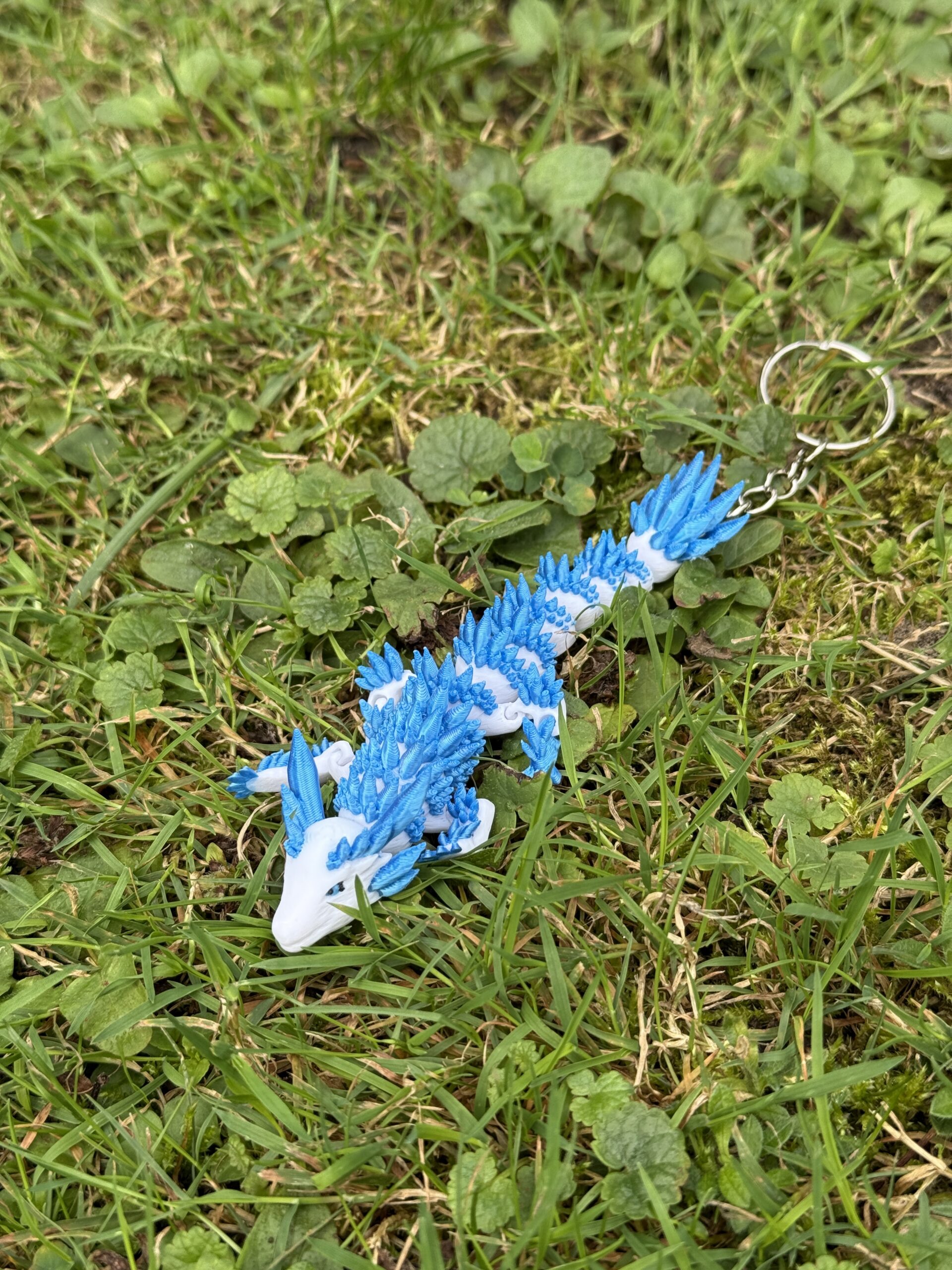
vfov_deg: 39.7
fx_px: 1760
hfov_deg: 30.3
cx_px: 476
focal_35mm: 48
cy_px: 635
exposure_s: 1/810
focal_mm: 6.76
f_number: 1.78
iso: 64
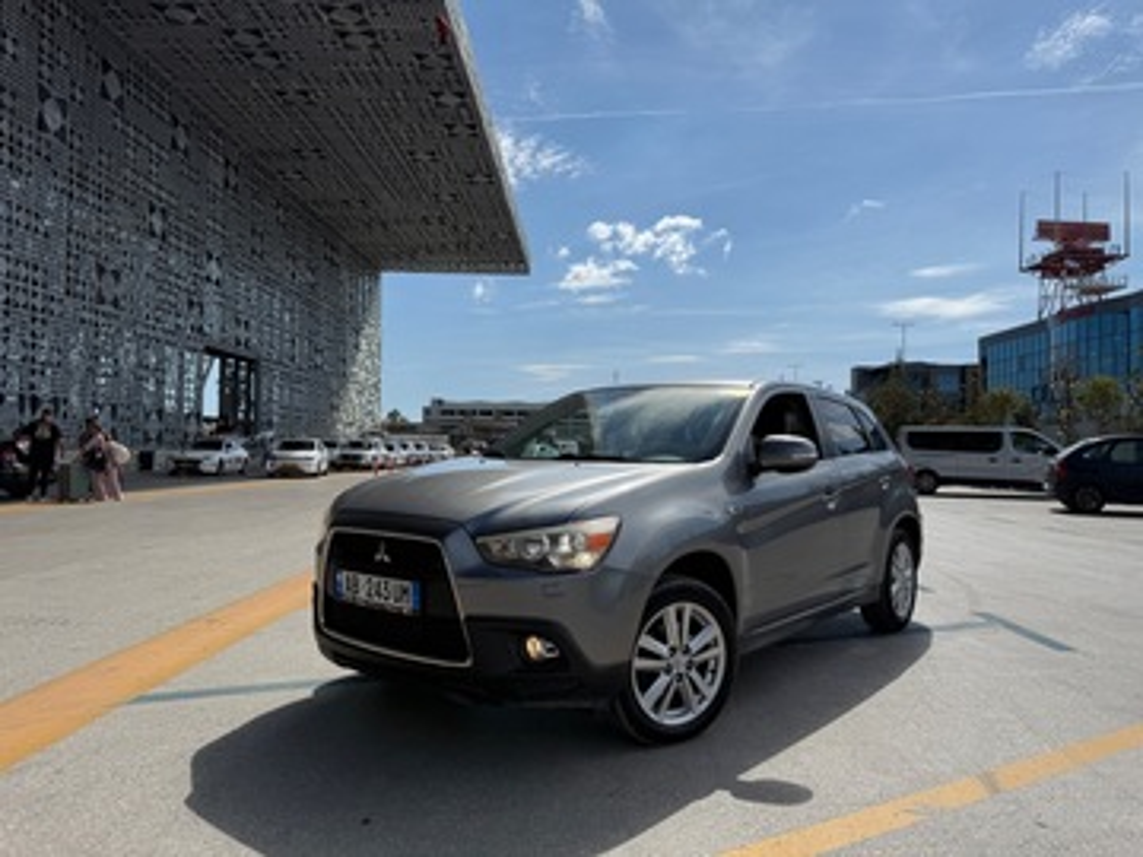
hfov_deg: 71.6
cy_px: 428
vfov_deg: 56.8
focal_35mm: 24
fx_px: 792
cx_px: 572
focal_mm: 6.76
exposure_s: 1/10309
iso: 80
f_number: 1.78
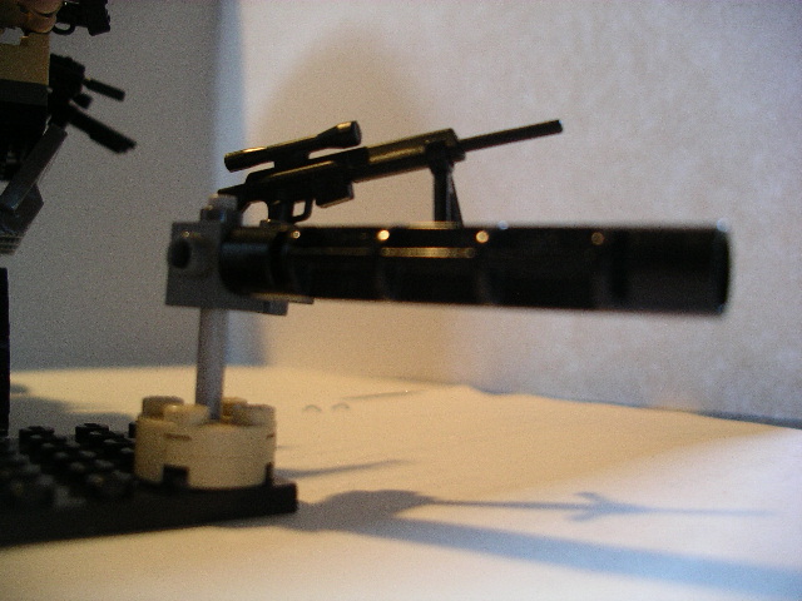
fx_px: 857
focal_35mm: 37
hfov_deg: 50.1
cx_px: 401
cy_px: 300
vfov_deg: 38.7
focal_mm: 7.8
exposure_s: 1/27
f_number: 2.8
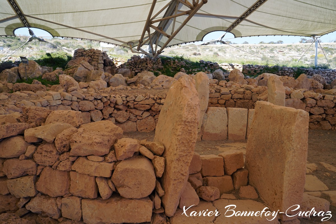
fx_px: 261
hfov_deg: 65.5
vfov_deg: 46.4
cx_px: 168
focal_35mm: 28
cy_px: 112
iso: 100
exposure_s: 1/160
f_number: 6.3
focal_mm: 28
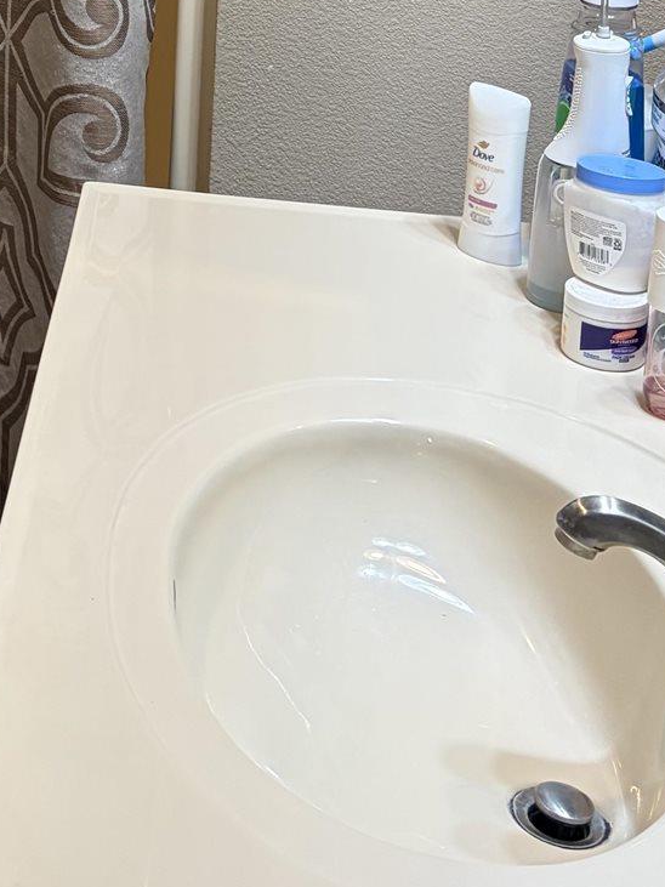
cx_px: -133
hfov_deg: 17.2
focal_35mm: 82
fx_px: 2101
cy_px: -328
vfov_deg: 21.2
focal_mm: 5.96
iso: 80
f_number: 1.6
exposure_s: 1/60
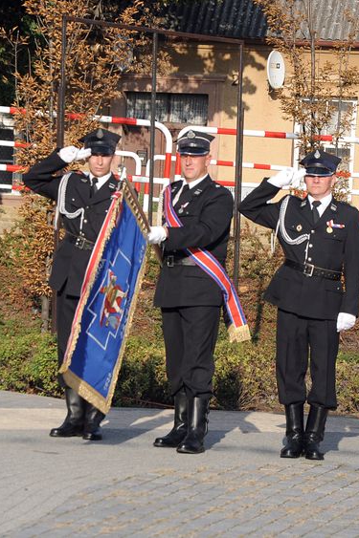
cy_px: 269
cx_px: 188
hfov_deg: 5.8
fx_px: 3558
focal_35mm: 238
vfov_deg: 8.7
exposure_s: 1/1000
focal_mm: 105
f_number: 8
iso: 400
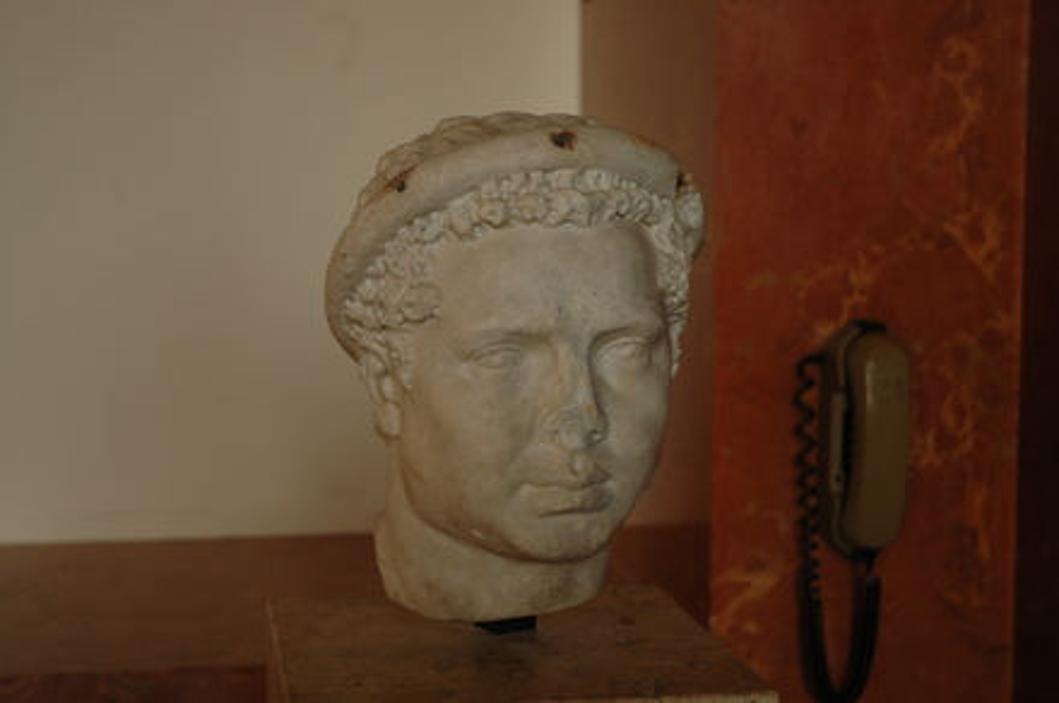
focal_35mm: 66
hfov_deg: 30.6
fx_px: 1939
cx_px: 530
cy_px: 352
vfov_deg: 20.5
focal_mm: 44
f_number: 4.5
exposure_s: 1/45
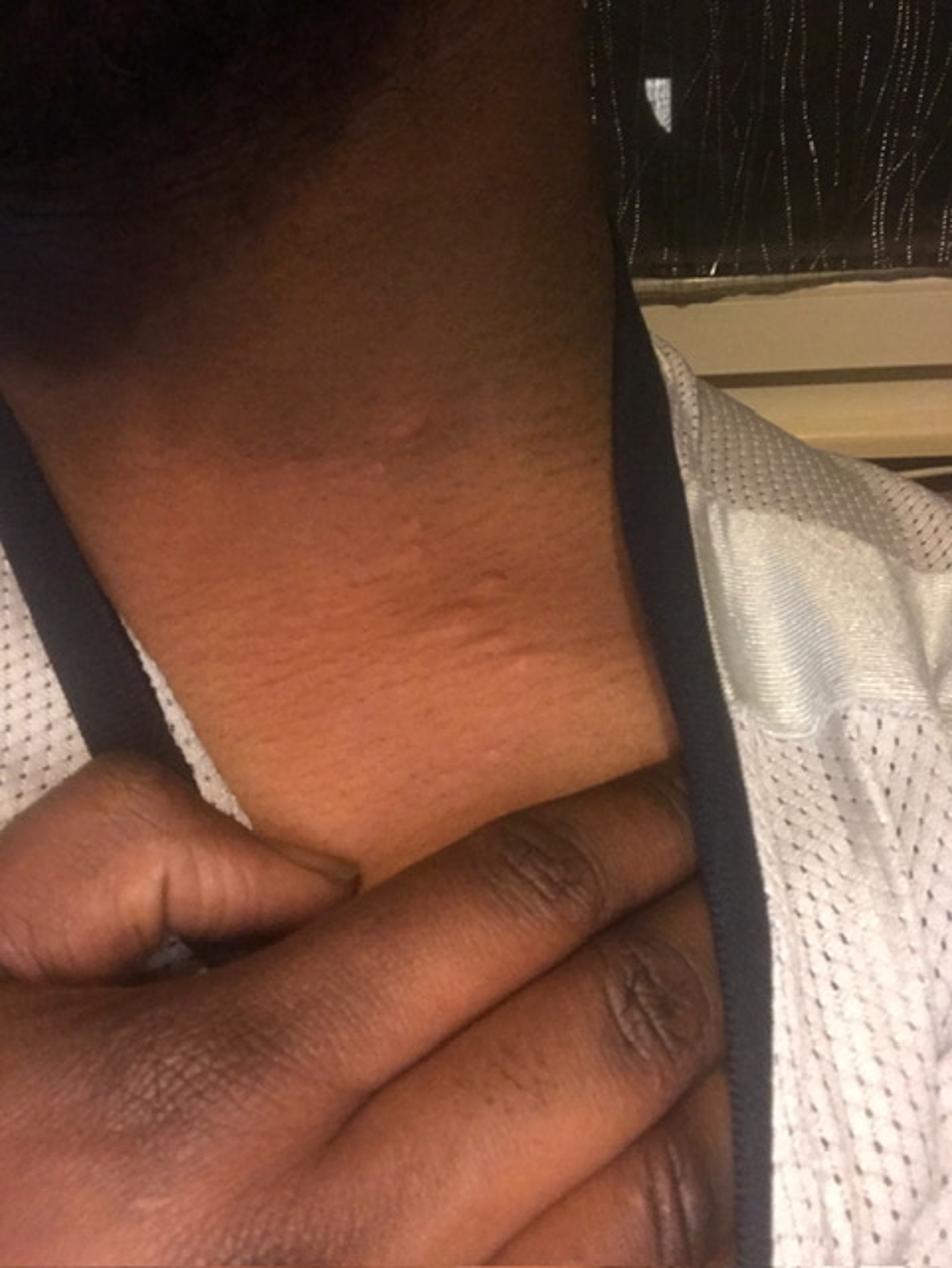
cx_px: 476
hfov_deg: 44.2
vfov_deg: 56.8
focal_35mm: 32
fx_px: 1172
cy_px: 634
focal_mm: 2.87
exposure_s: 1/20
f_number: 2.2
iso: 200
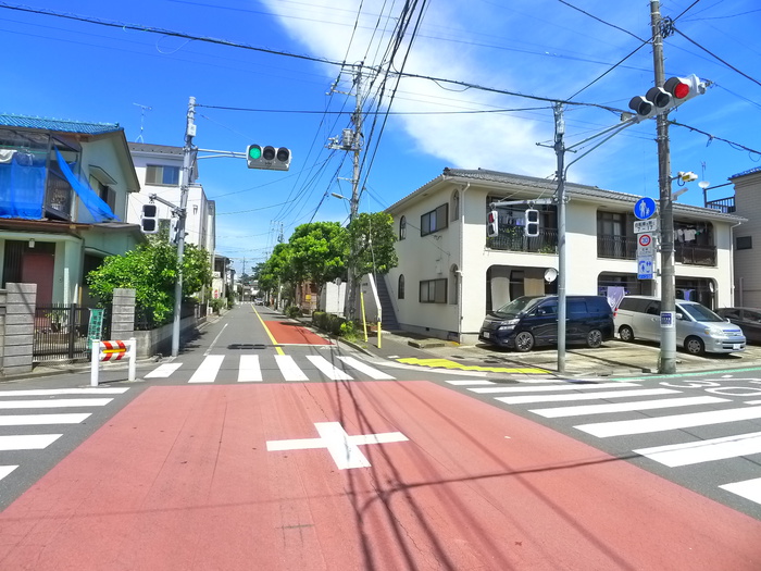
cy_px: 286
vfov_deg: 56.8
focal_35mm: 24
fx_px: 528
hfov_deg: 71.6
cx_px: 380
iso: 400
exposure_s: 1/640
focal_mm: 5.1
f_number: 4
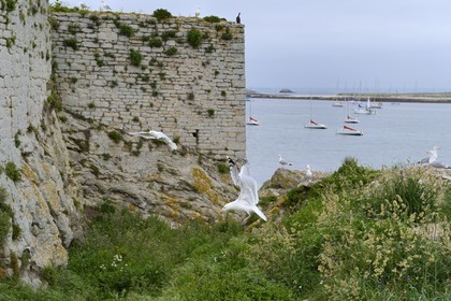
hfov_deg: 30.5
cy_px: 150
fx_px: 827
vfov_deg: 20.6
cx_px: 226
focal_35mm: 66
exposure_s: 1/1000
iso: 800
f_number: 7.1
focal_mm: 66
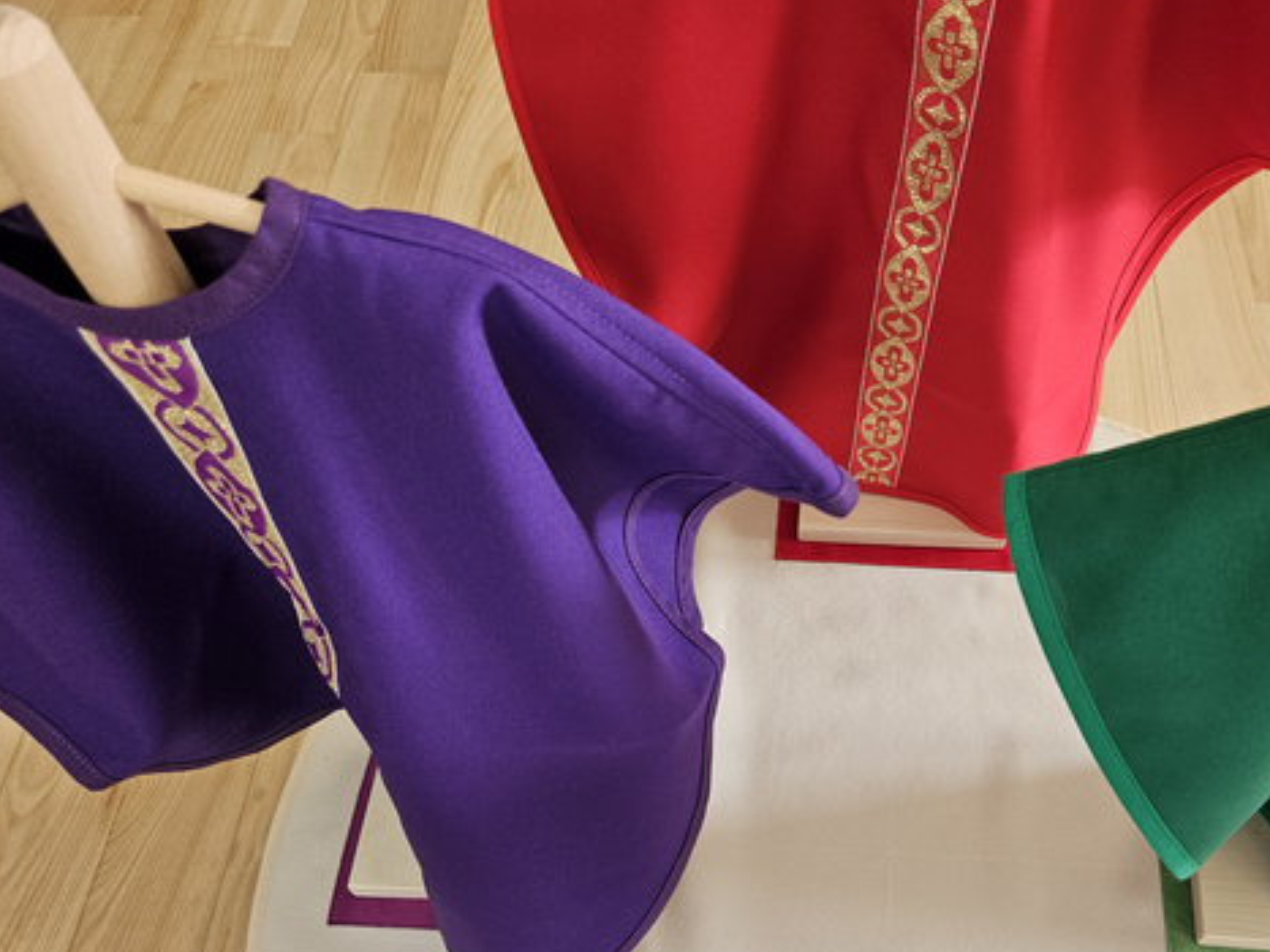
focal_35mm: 32
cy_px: 654
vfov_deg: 43.4
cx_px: 786
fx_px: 1174
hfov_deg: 56.2
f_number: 1.8
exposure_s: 1/100
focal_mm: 5.4
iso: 250
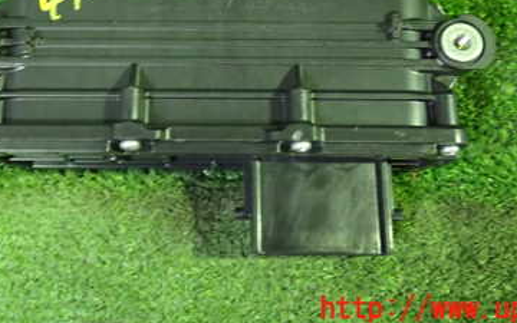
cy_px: 4
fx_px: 747
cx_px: 214
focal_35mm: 53
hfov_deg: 38.1
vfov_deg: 23.4
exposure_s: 1/30
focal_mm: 5.4
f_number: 2.3
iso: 1000
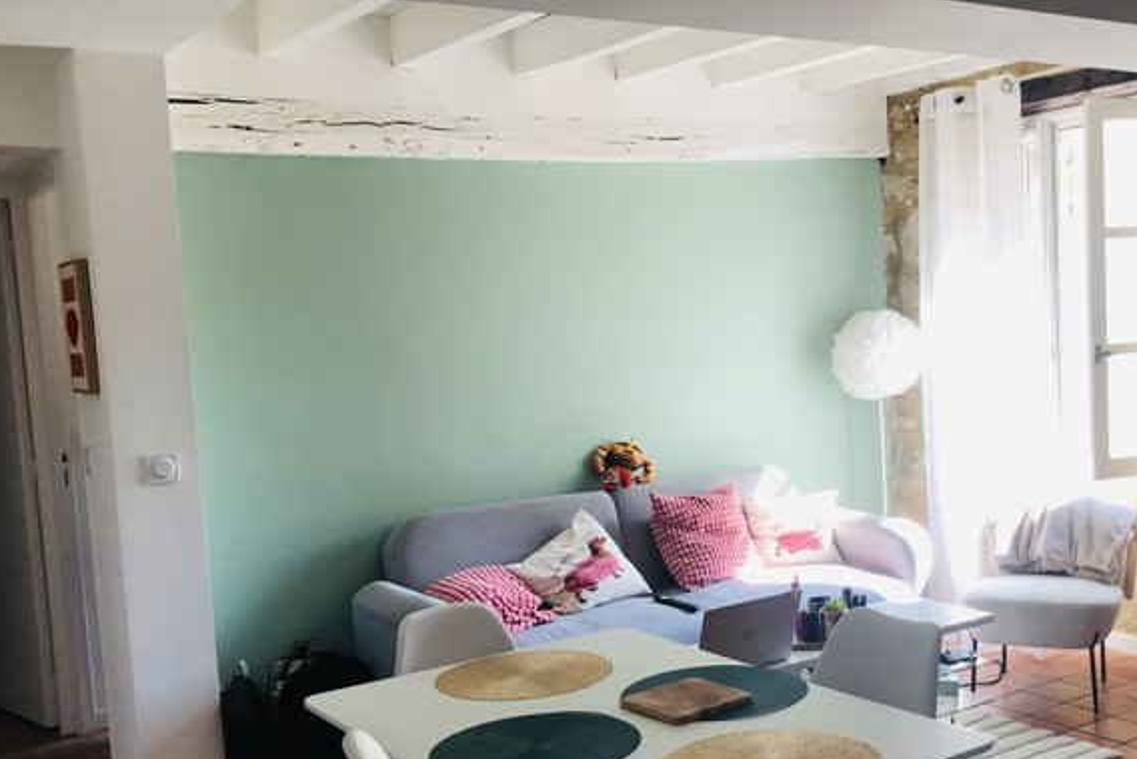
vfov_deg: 32.5
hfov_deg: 46.9
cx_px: 727
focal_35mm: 41
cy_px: 457
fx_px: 1295
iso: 25
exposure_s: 1/100
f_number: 1.8
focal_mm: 3.99
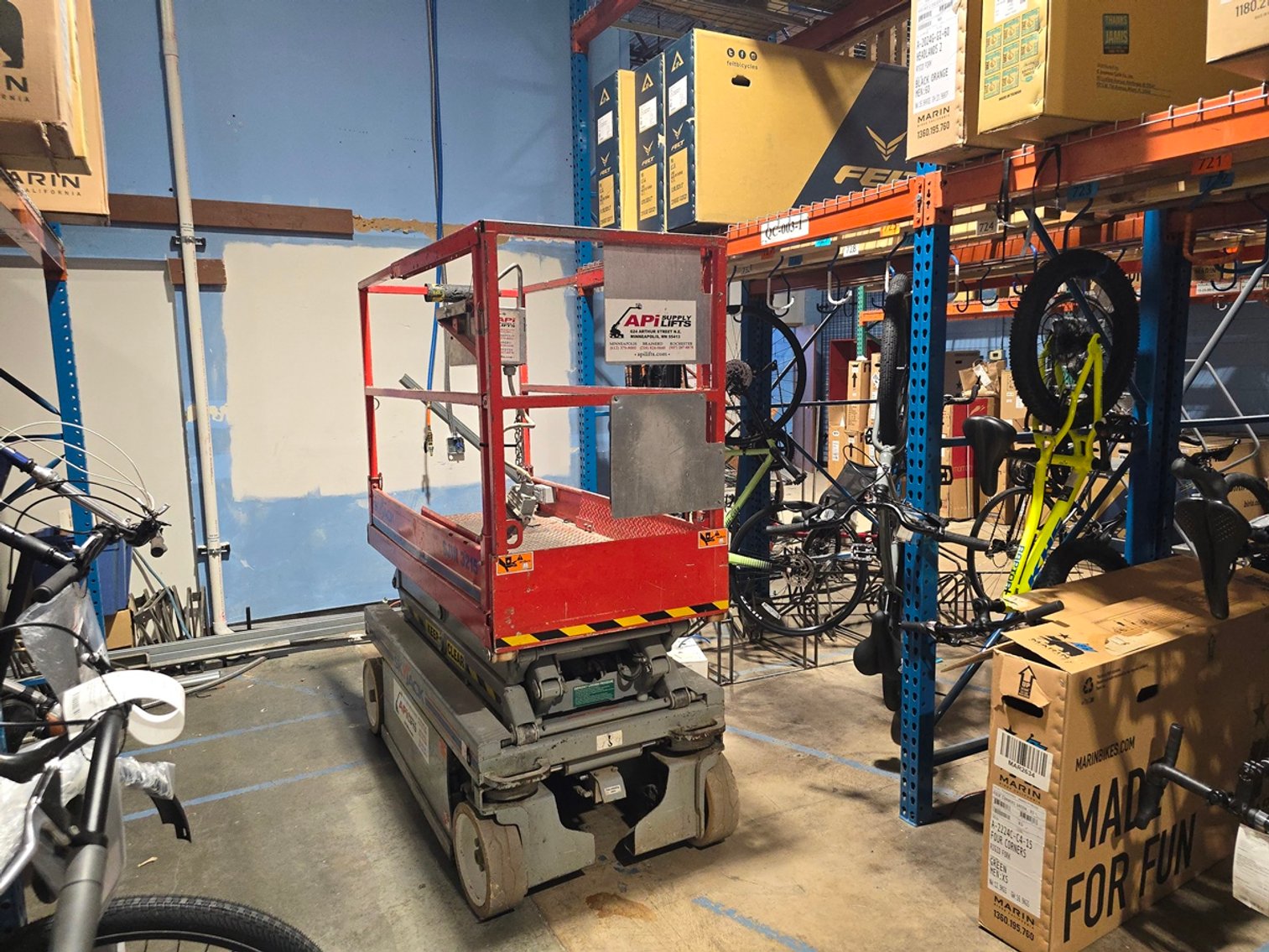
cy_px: 476
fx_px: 843
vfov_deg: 58.9
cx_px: 634
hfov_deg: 73.9
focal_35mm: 23
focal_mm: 6.3
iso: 400
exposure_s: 1/120
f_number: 1.7
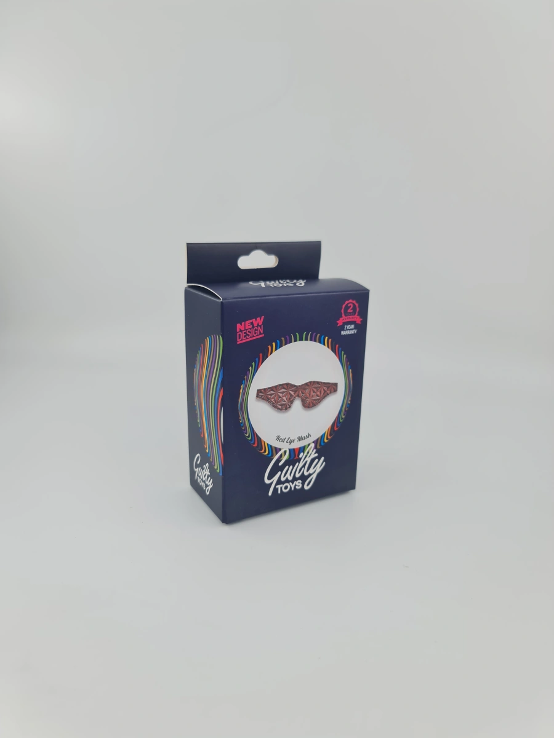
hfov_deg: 54.9
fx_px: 533
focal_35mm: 25
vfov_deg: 69.4
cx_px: 277
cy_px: 369
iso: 50
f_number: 1.8
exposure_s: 1/311
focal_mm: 7
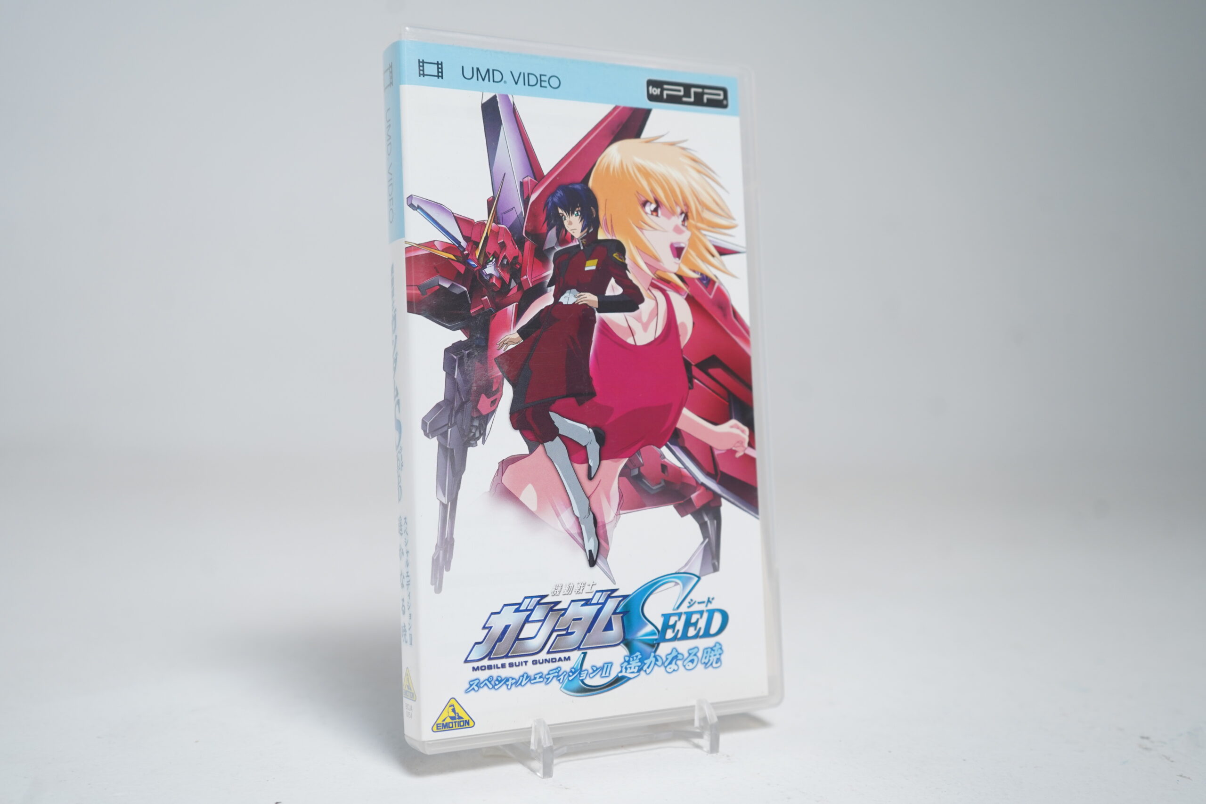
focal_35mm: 38
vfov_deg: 35.1
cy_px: 402
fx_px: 1273
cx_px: 603
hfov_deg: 50.7
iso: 640
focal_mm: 38
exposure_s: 1/40
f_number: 5
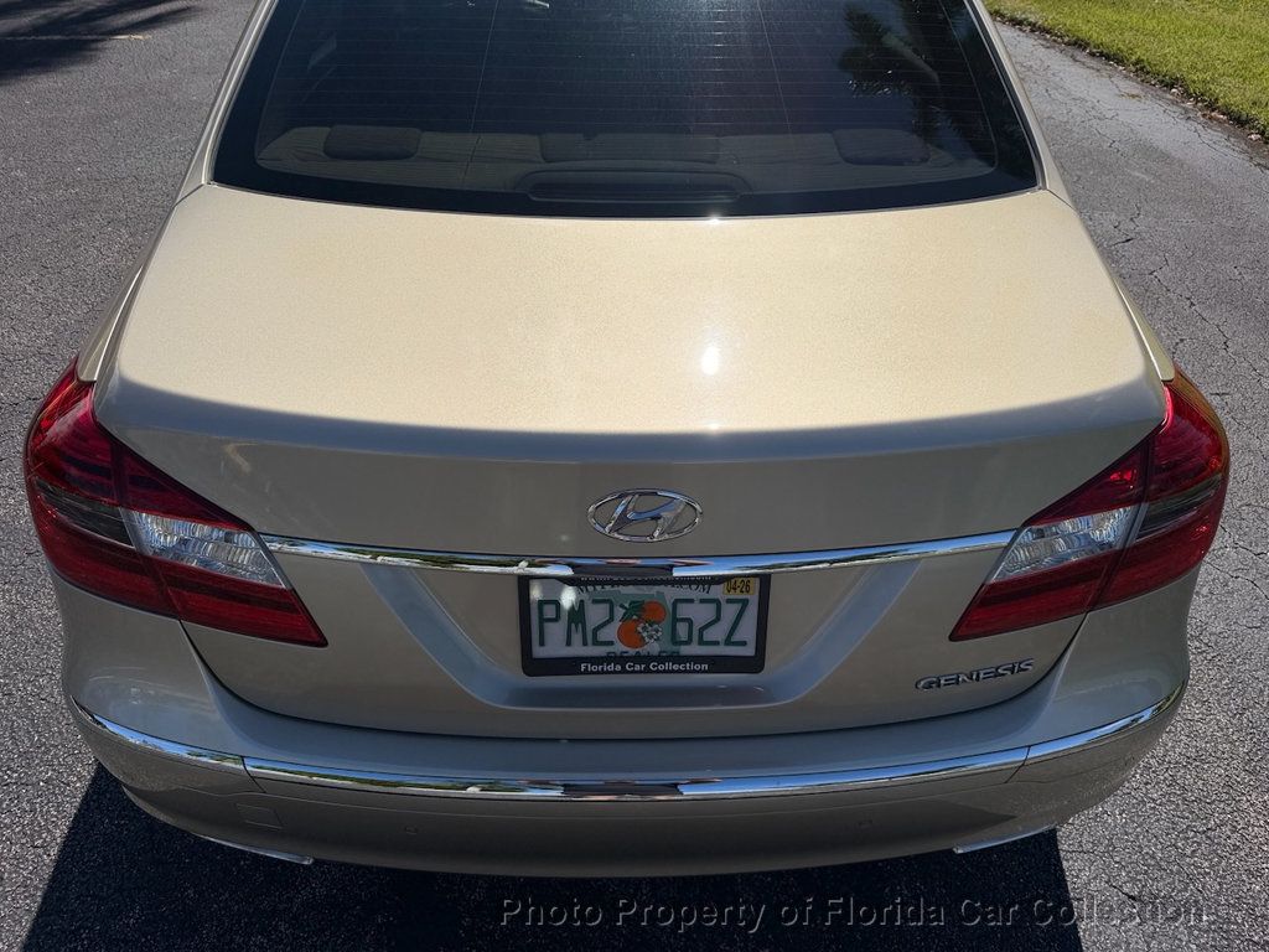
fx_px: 880
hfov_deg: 71.6
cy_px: 476
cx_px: 634
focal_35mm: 24
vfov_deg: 56.8
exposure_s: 1/11905
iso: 80
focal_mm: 6.76
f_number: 1.78
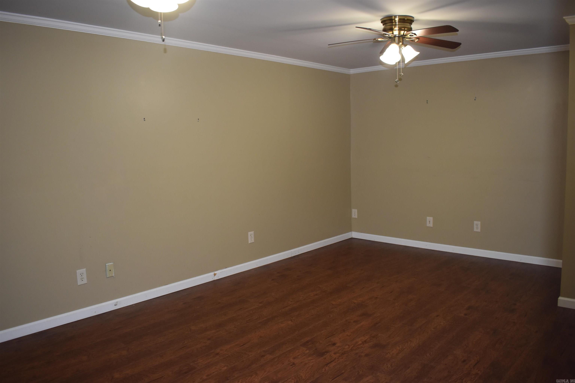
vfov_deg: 43.6
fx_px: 479
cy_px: 192
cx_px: 288
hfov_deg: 61.9
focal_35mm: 30
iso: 800
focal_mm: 20
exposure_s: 1/60
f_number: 4
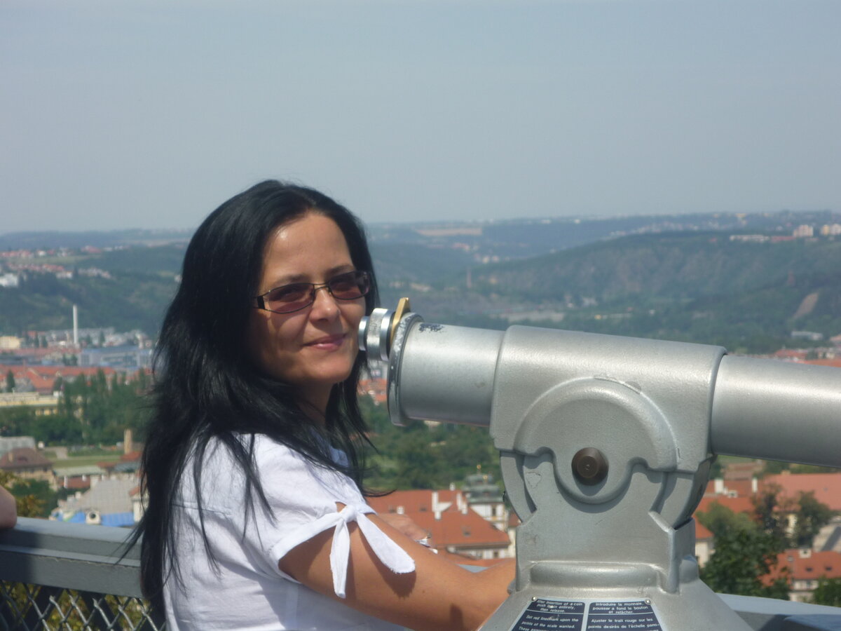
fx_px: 3207
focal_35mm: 132
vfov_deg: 11.2
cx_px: 420
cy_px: 316
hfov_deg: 14.9
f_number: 5.9
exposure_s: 1/400
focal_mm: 22
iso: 80
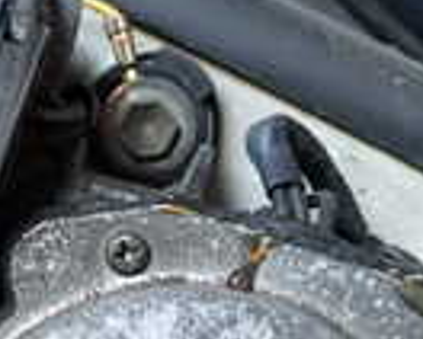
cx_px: 83
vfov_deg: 13.6
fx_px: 1392
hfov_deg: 17.1
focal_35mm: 111
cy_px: 371
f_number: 2
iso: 200
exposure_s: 1/100
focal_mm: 4.5
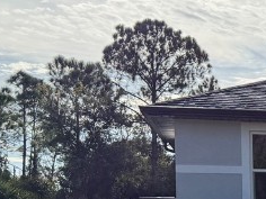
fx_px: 799
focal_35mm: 104
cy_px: 252
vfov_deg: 13.7
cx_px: 452
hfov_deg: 16.4
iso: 100
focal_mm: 6.76
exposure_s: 1/8130
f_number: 1.78
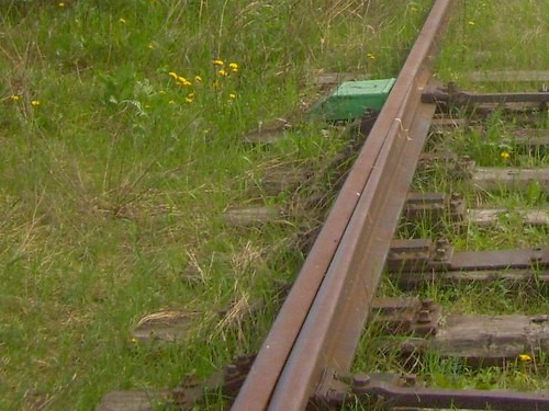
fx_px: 1634
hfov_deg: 17.9
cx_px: 694
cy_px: -186
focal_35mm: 103
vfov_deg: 13.6
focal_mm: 5.7
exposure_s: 1/250
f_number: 5.6
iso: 80
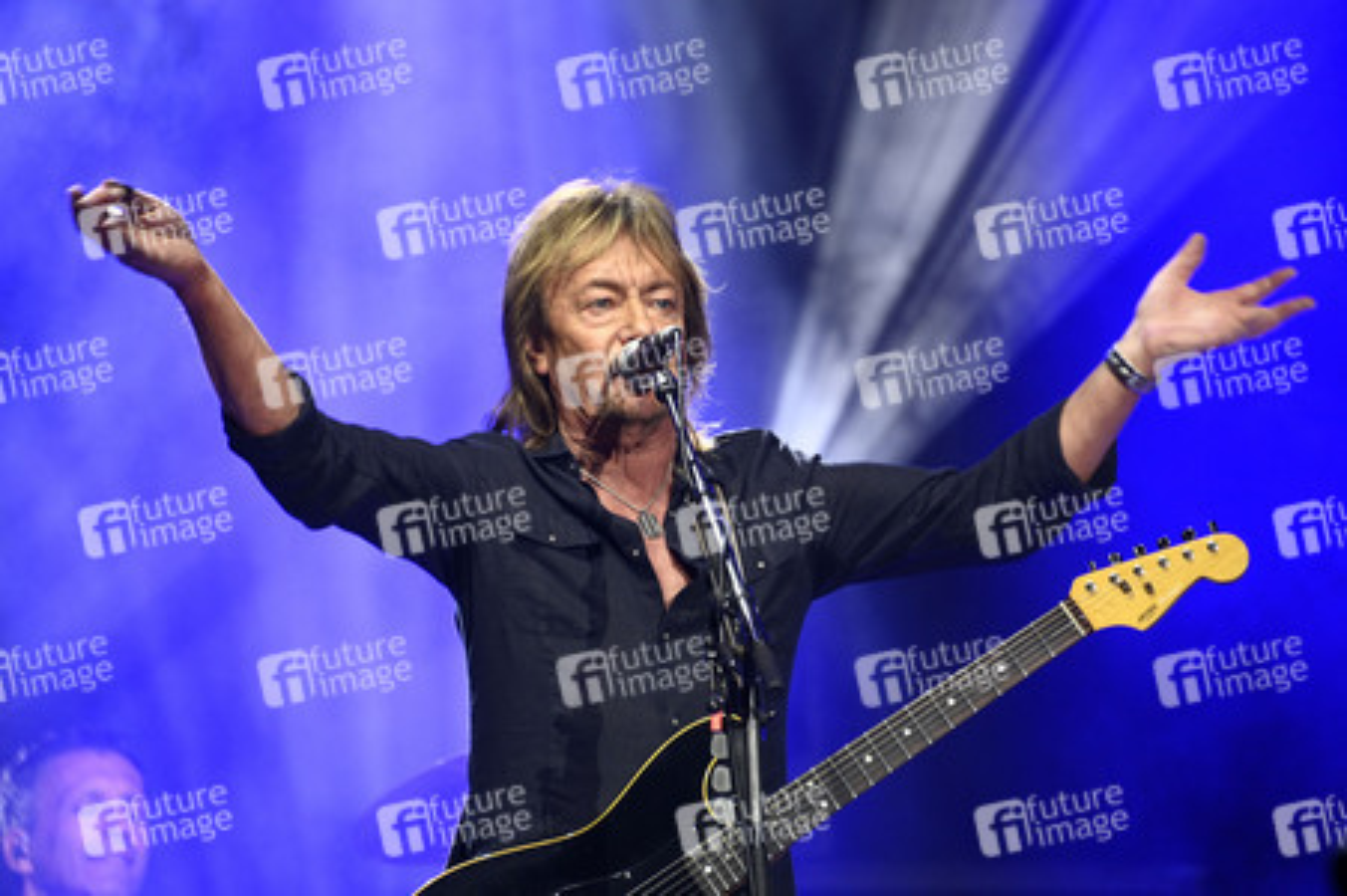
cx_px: 674
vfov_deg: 4.6
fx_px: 11216
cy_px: 448
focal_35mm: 300
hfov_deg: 6.9
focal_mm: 300
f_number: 5.6
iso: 2000
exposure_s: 1/200
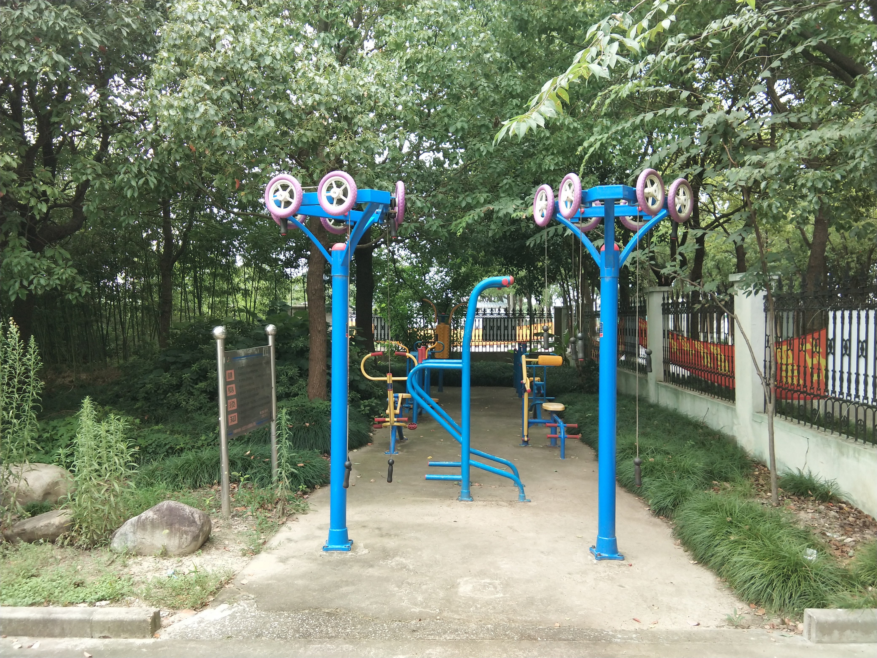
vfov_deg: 45.4
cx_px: 438
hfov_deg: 58.4
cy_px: 329
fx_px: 785
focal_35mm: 31
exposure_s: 1/128
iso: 50
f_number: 2.2
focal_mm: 3.69
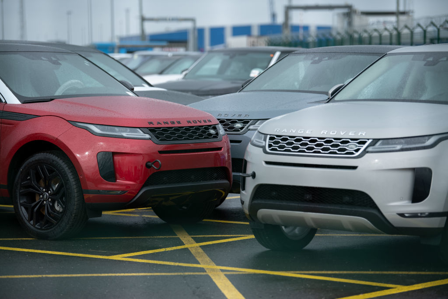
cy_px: 150
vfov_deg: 10.2
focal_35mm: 135
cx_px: 224
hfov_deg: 15.2
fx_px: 1680
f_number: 2.8
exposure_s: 1/1600
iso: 640
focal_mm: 135
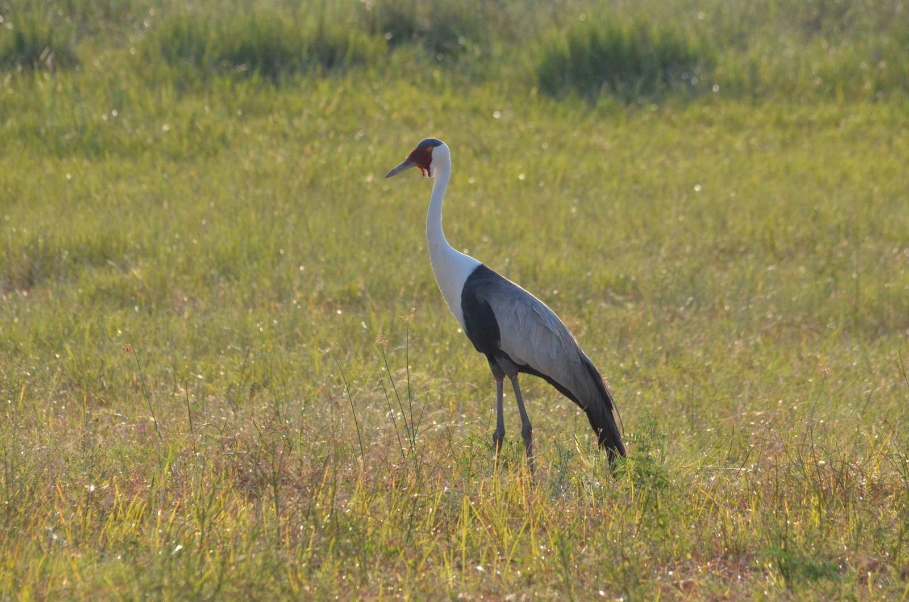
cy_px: 301
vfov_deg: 1.8
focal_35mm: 750
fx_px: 18900
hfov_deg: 2.8
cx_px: 454
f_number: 11
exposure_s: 1/2000
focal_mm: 500
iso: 2500
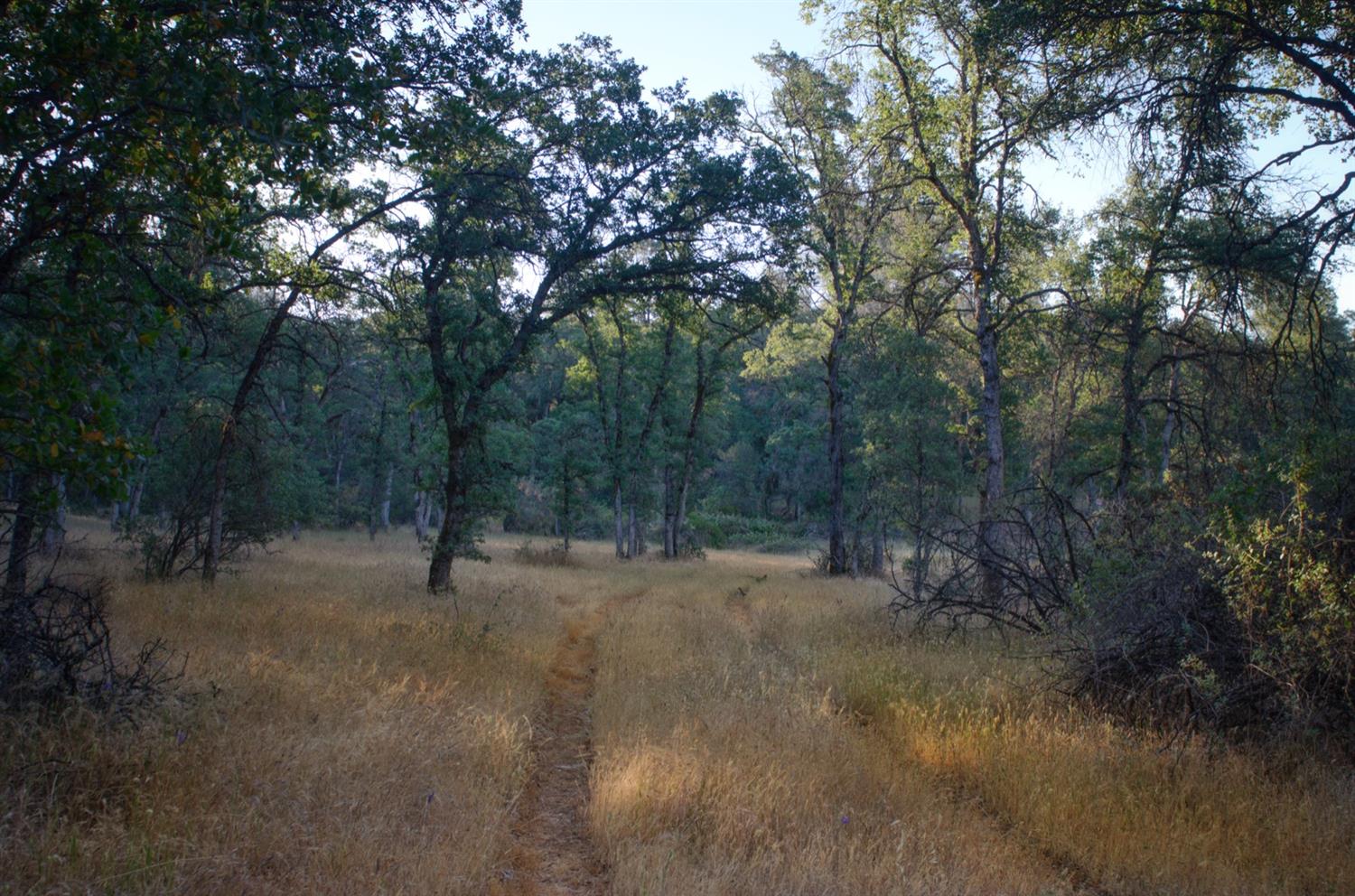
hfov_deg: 53.2
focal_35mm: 36
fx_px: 1352
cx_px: 678
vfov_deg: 36.7
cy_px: 448
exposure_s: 1/25
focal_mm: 24
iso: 100
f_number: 7.1
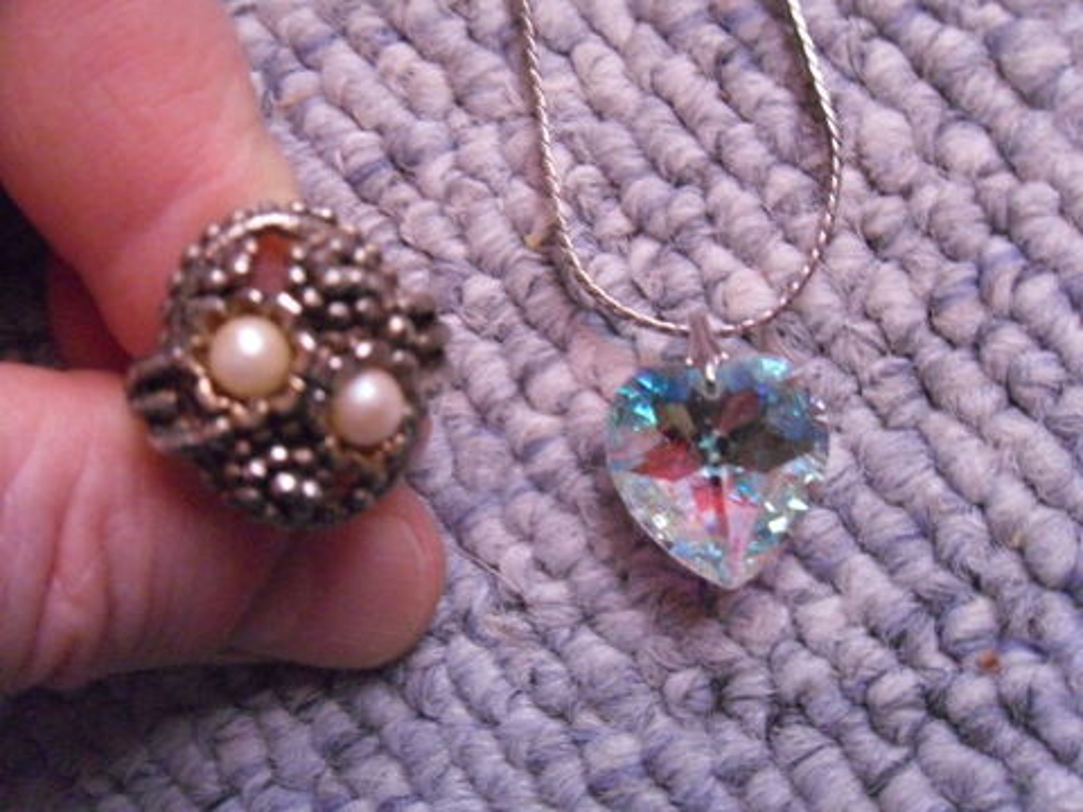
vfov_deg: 40.7
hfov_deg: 52.6
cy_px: 406
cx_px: 542
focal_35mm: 35
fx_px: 1095
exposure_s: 1/9
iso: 800
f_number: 3.5
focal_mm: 6.3
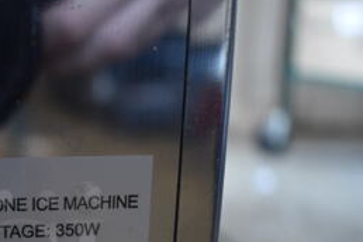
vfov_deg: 18.6
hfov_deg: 27.0
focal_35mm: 71
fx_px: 716
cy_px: 255
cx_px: 4
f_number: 3.5
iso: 900
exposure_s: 1/125
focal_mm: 20
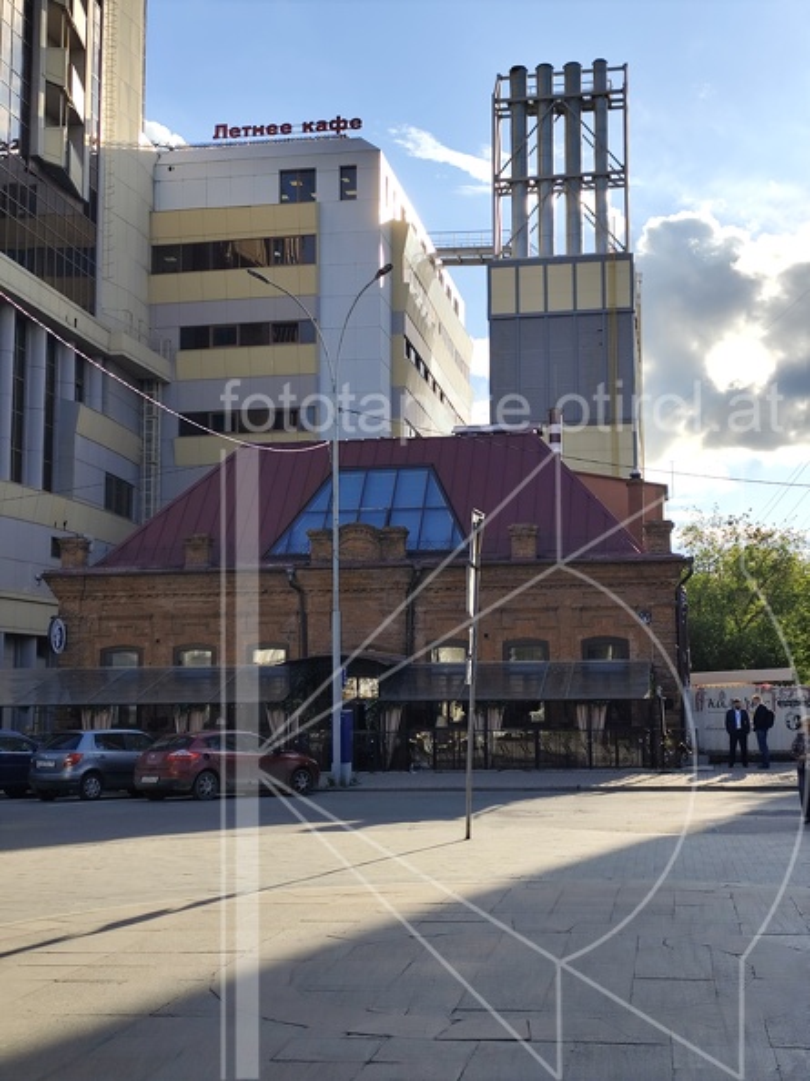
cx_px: 405
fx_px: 1436
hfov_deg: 31.5
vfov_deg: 41.3
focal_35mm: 46
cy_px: 540
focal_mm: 6.19
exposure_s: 1/1340
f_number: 1.65
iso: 50
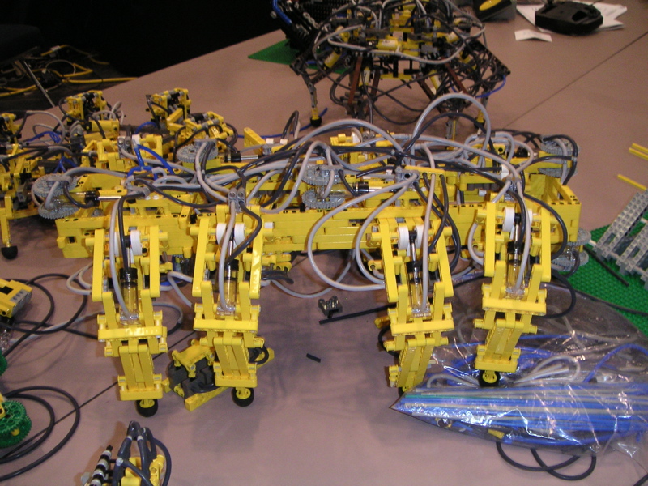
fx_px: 711
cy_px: 243
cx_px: 324
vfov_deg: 37.7
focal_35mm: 38
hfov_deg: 49.0
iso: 160
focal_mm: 6
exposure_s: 1/45
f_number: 2.8
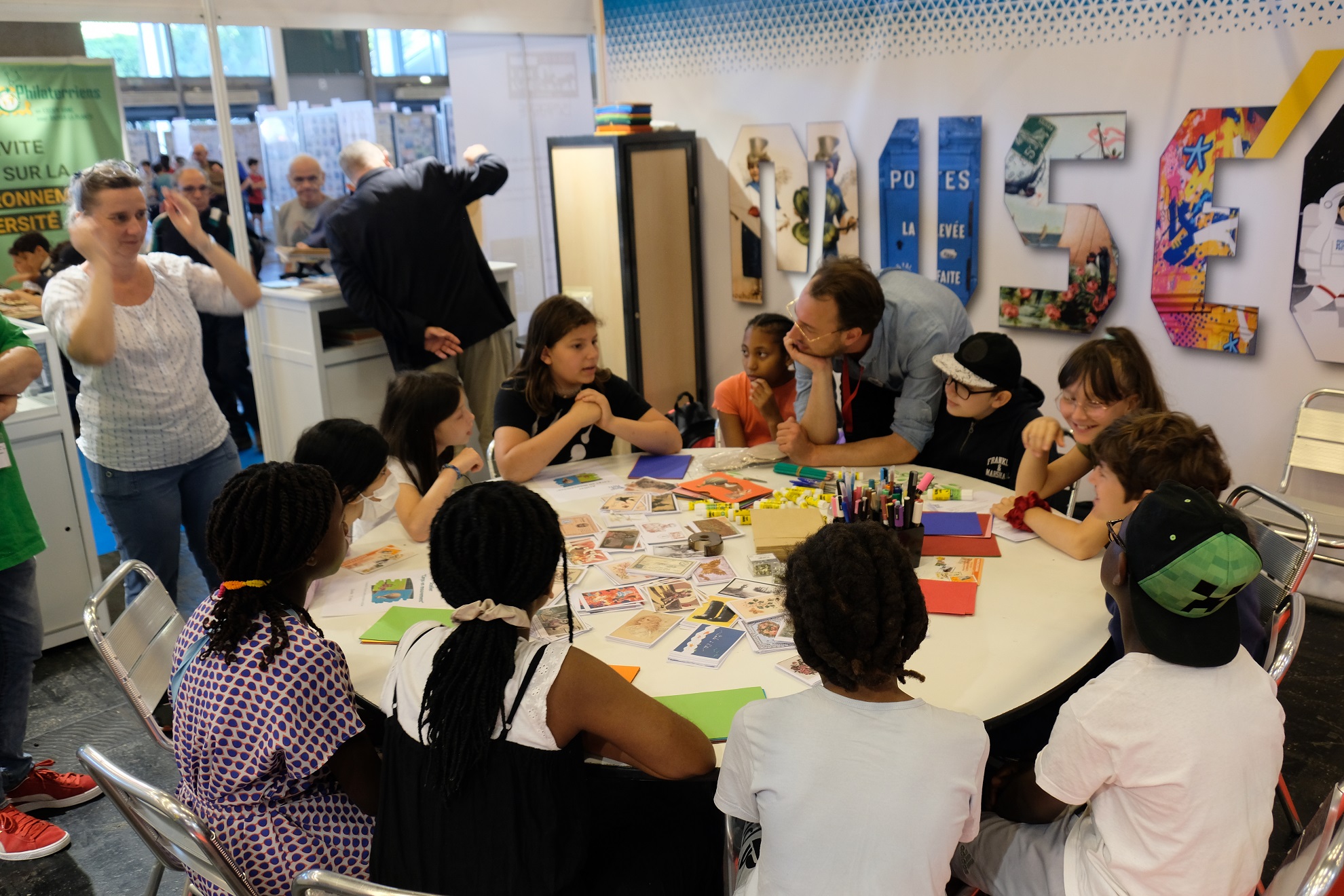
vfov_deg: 45.0
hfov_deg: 63.7
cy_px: 448
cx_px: 672
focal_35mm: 29
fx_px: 1083
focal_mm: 19.5
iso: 800
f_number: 3.6
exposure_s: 1/30
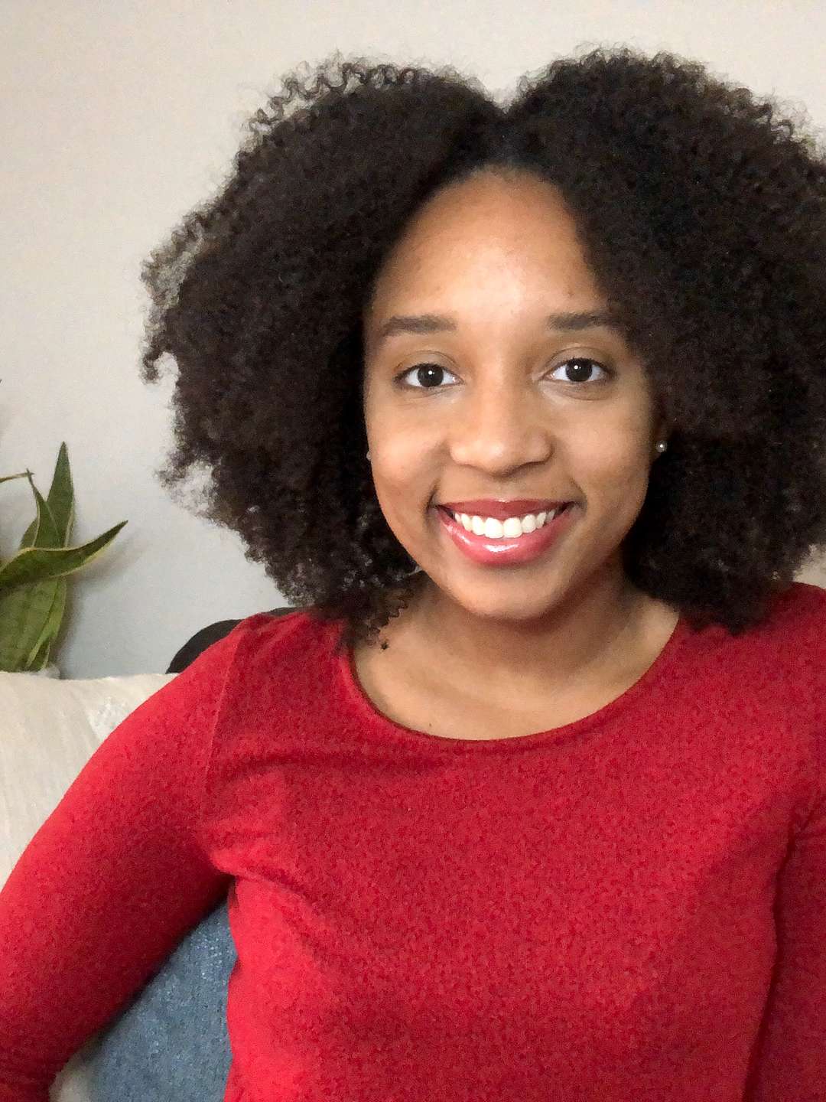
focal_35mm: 38
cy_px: 551
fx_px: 1209
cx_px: 413
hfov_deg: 37.7
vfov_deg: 49.0
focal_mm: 2.87
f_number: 2.2
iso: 500
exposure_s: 1/30
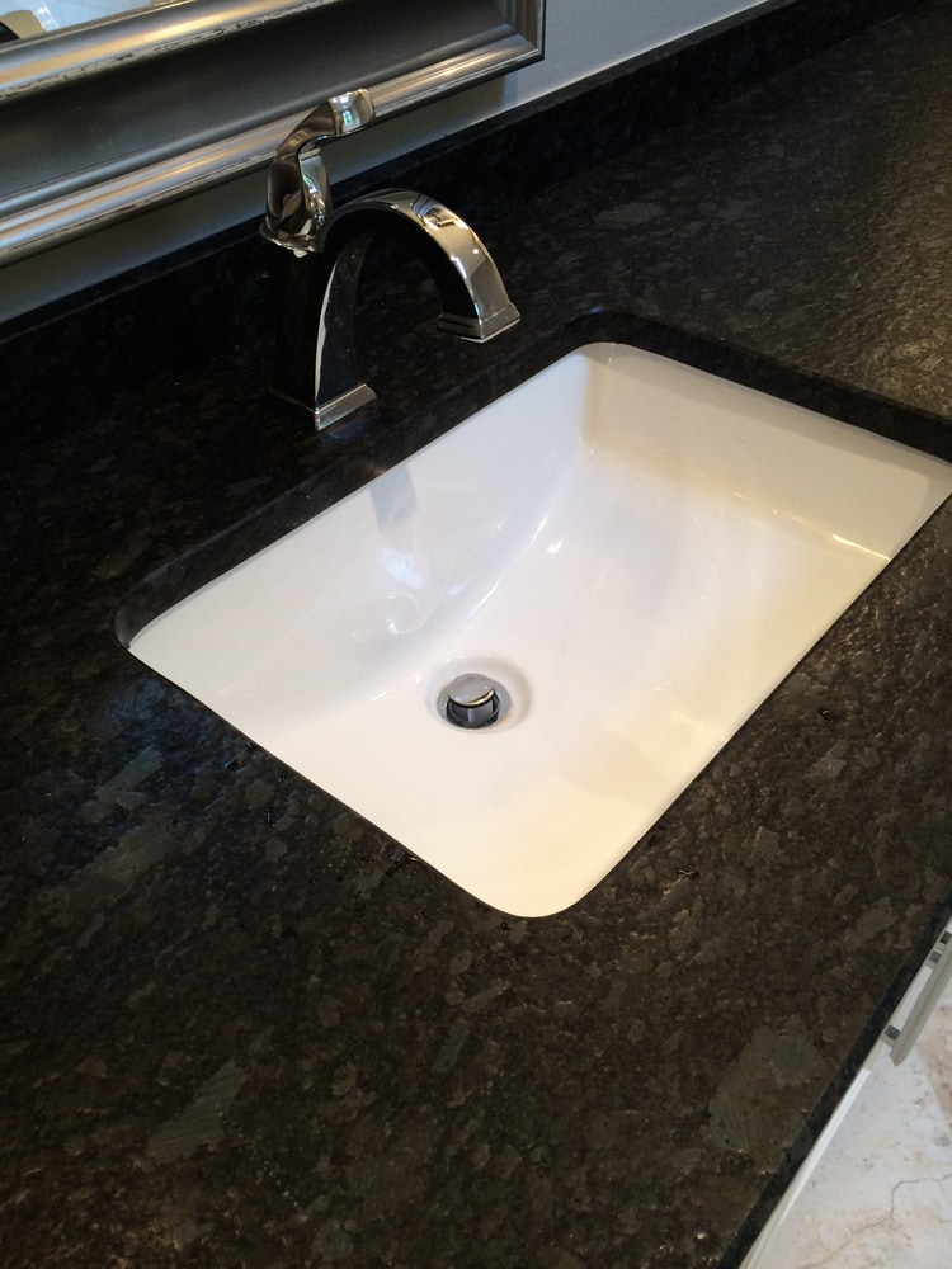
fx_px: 1100
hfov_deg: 46.8
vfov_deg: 60.0
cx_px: 476
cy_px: 634
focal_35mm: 30
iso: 50
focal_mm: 4.12
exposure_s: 1/30
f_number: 2.2
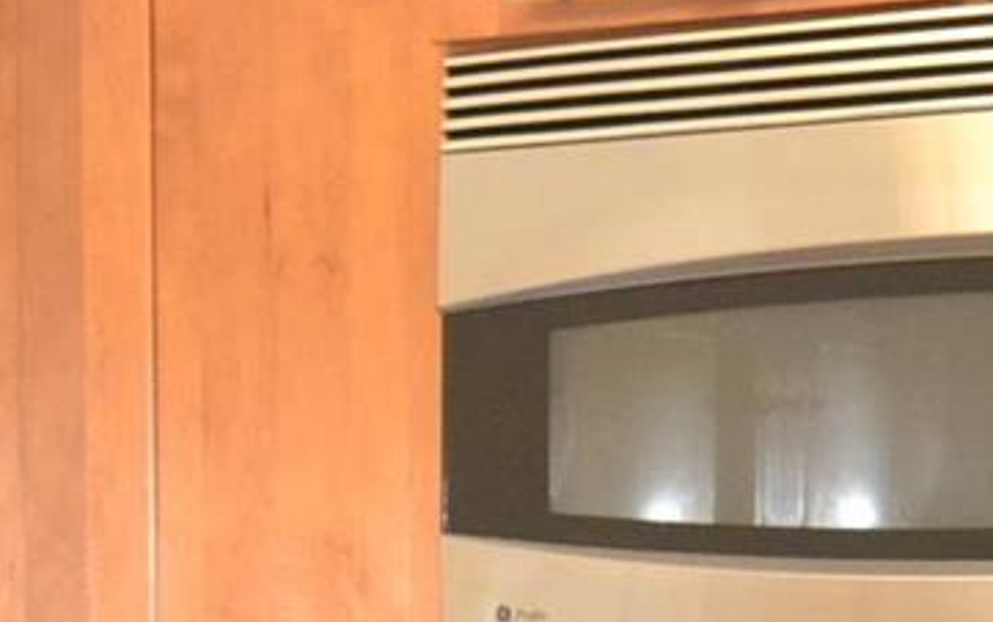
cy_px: 815
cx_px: 193
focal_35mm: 149
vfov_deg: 8.7
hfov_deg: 14.0
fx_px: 4034
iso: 3200
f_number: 4.5
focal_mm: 22
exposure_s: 1/60
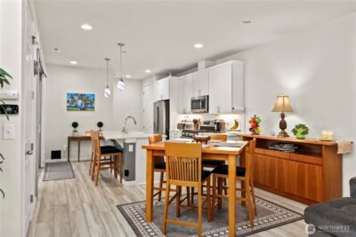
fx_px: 237
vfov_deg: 53.2
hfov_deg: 73.7
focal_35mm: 24
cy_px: 118
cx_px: 178
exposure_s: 1/8
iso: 1000
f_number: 6.7
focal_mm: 24
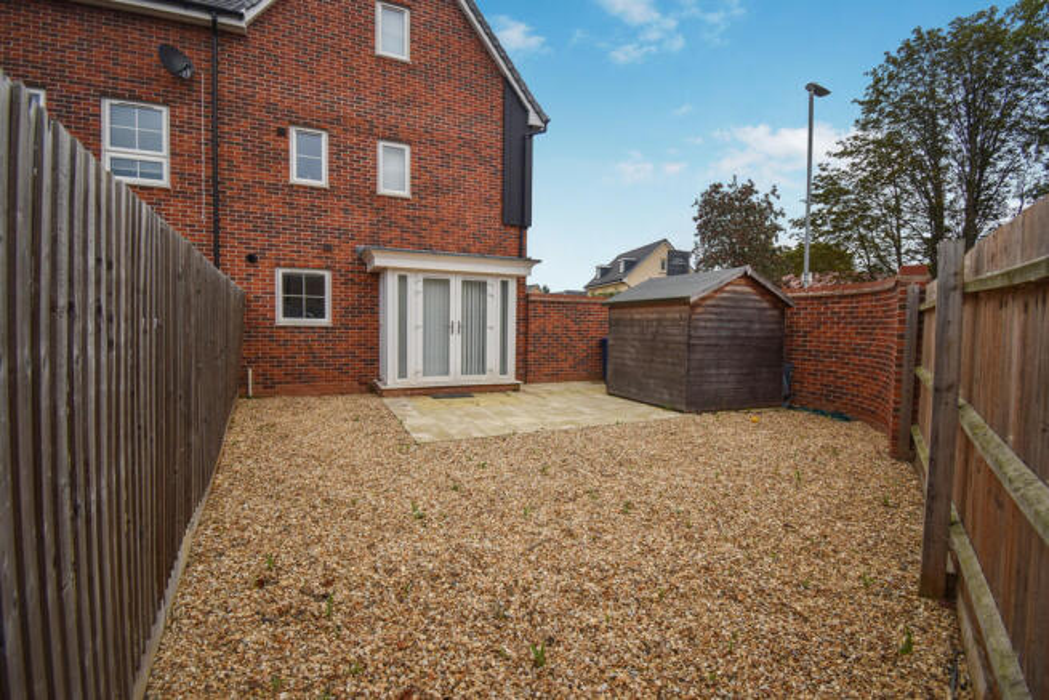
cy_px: 350
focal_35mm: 15
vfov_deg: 77.4
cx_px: 524
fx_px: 437
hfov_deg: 100.4
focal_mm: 10
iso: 100
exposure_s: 1/640
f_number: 4.5
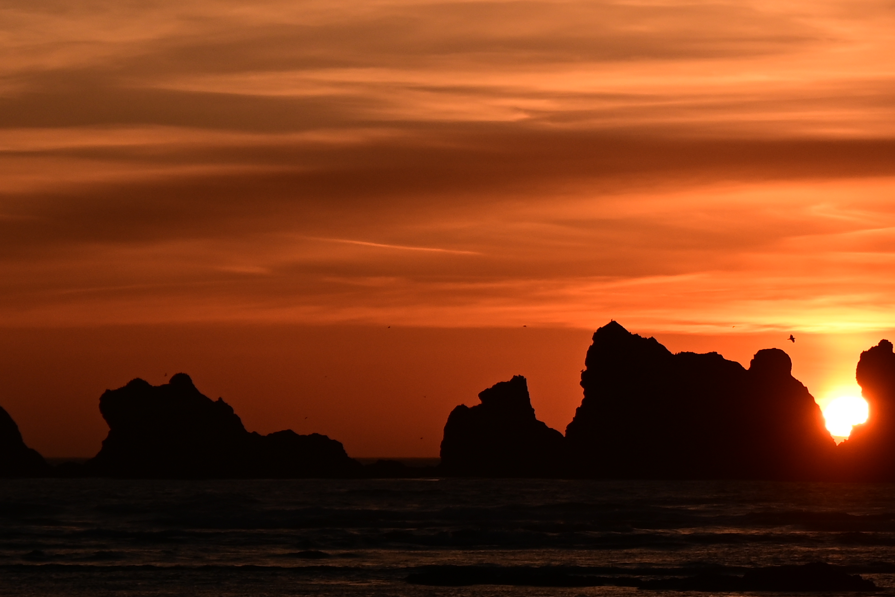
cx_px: 880
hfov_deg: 9.5
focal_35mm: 215
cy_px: 136
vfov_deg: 6.4
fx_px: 5345
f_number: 8
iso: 100
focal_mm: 50
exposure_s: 1/500
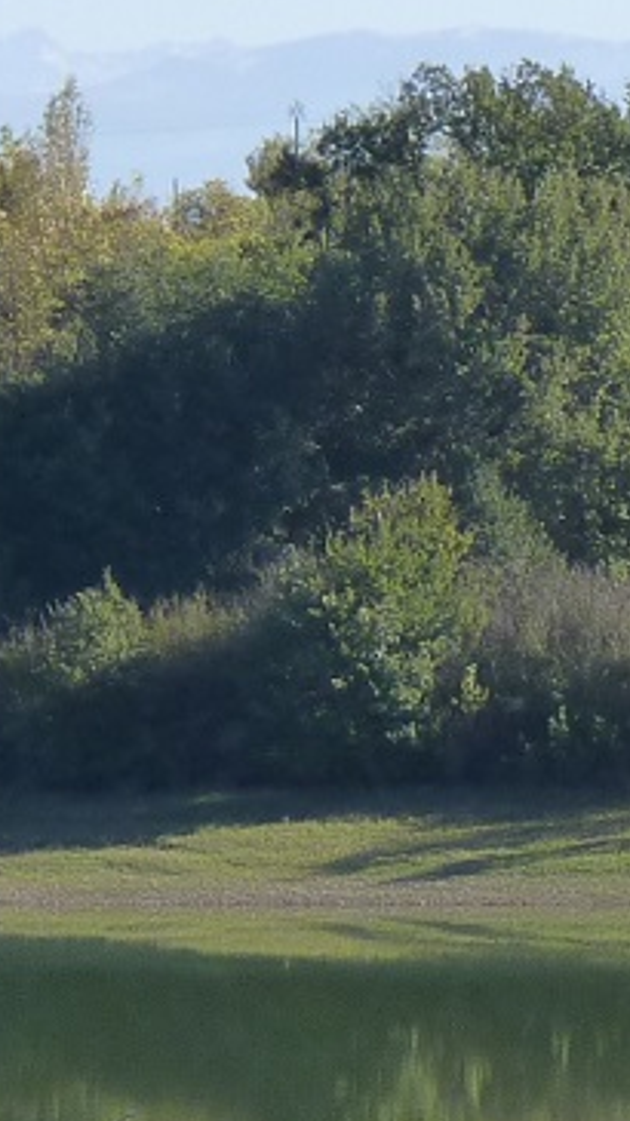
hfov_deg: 2.2
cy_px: 794
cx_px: 1374
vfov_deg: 3.9
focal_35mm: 560
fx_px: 16650
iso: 125
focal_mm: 22.3
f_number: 5.6
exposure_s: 1/320
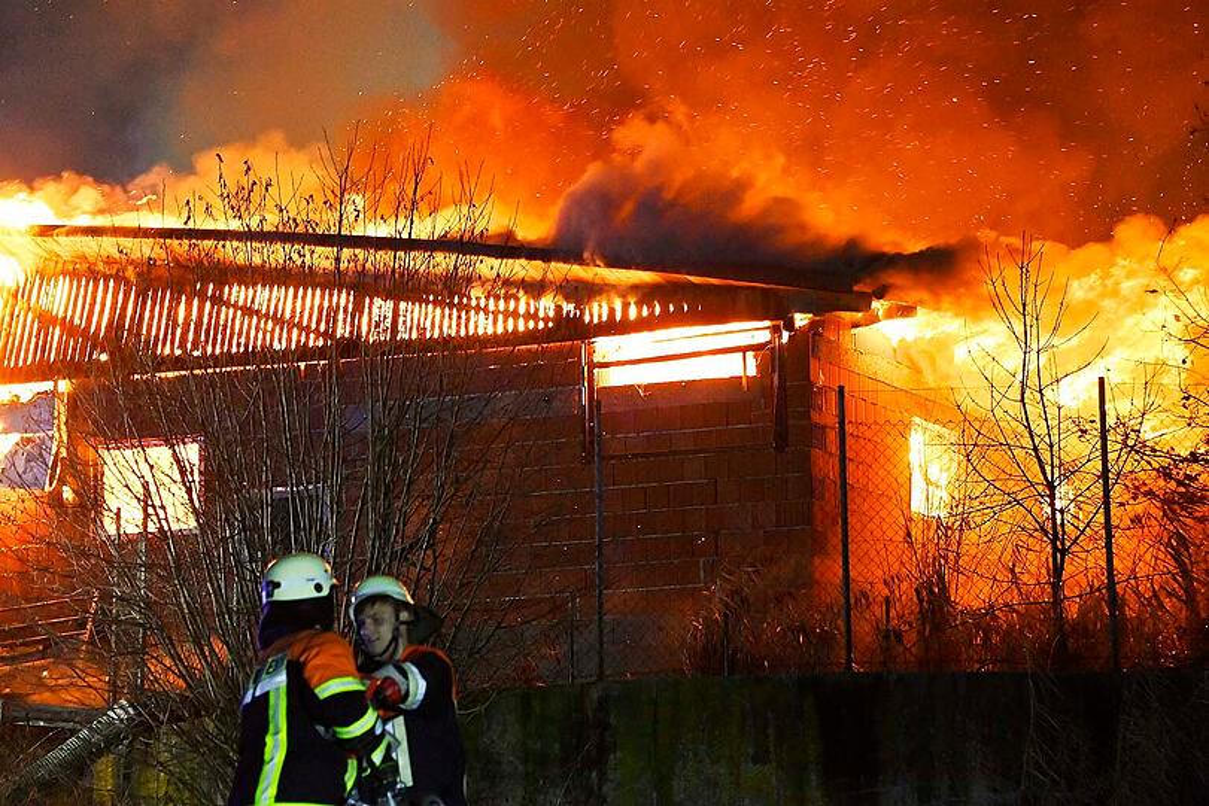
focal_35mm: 112
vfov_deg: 12.2
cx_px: 604
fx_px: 3762
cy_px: 403
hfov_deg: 18.3
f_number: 5.3
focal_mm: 112
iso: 8000
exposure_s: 1/160
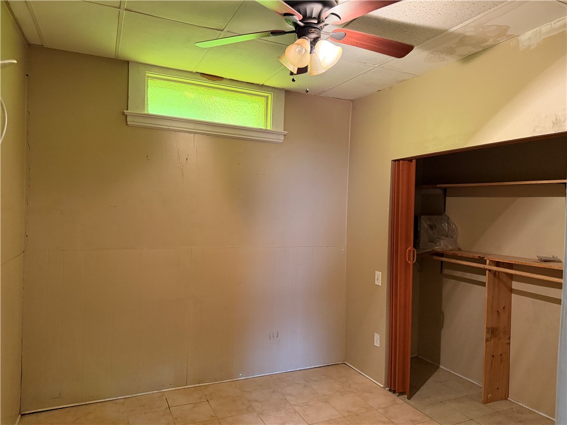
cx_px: 284
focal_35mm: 24
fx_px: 393
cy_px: 212
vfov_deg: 56.8
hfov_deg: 71.6
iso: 800
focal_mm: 6.76
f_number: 1.78
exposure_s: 1/40
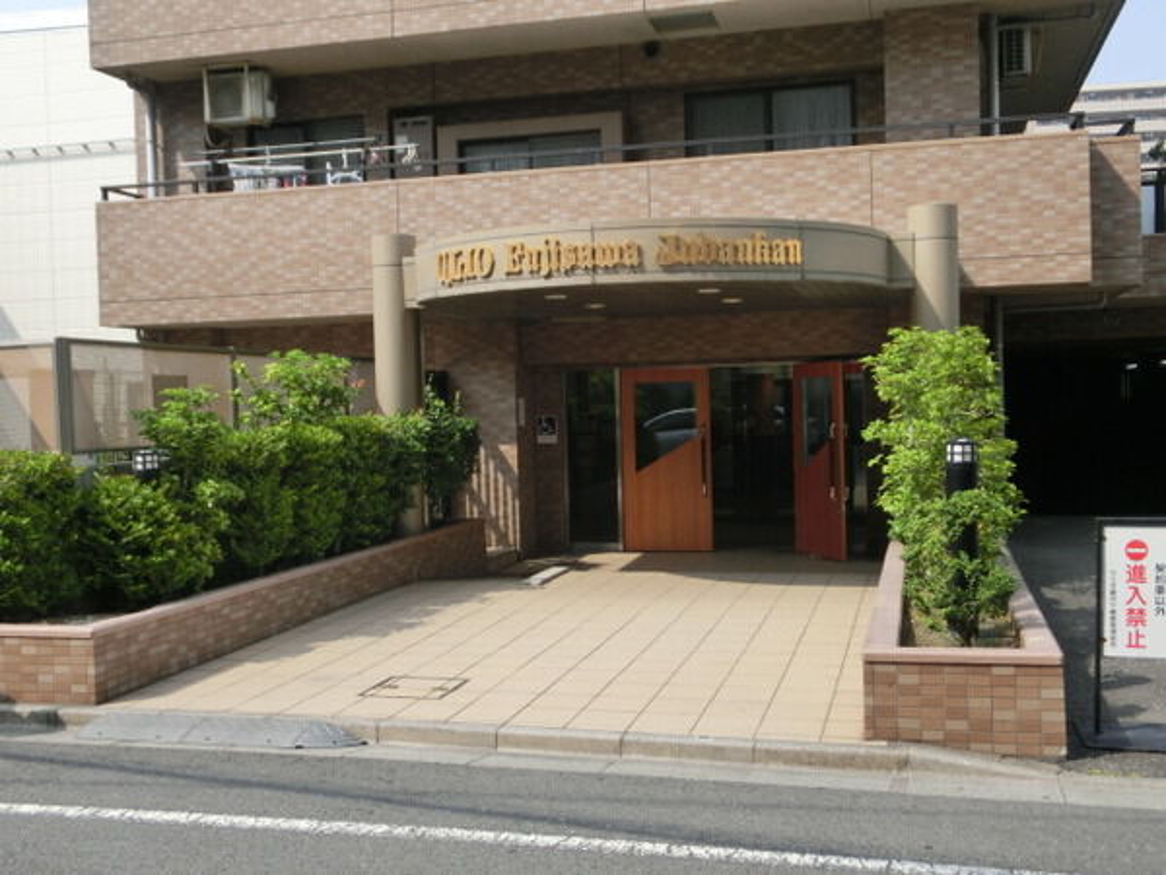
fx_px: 1280
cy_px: 438
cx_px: 583
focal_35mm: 38
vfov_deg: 37.7
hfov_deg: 49.0
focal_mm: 6.67
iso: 80
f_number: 3.9
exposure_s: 1/500
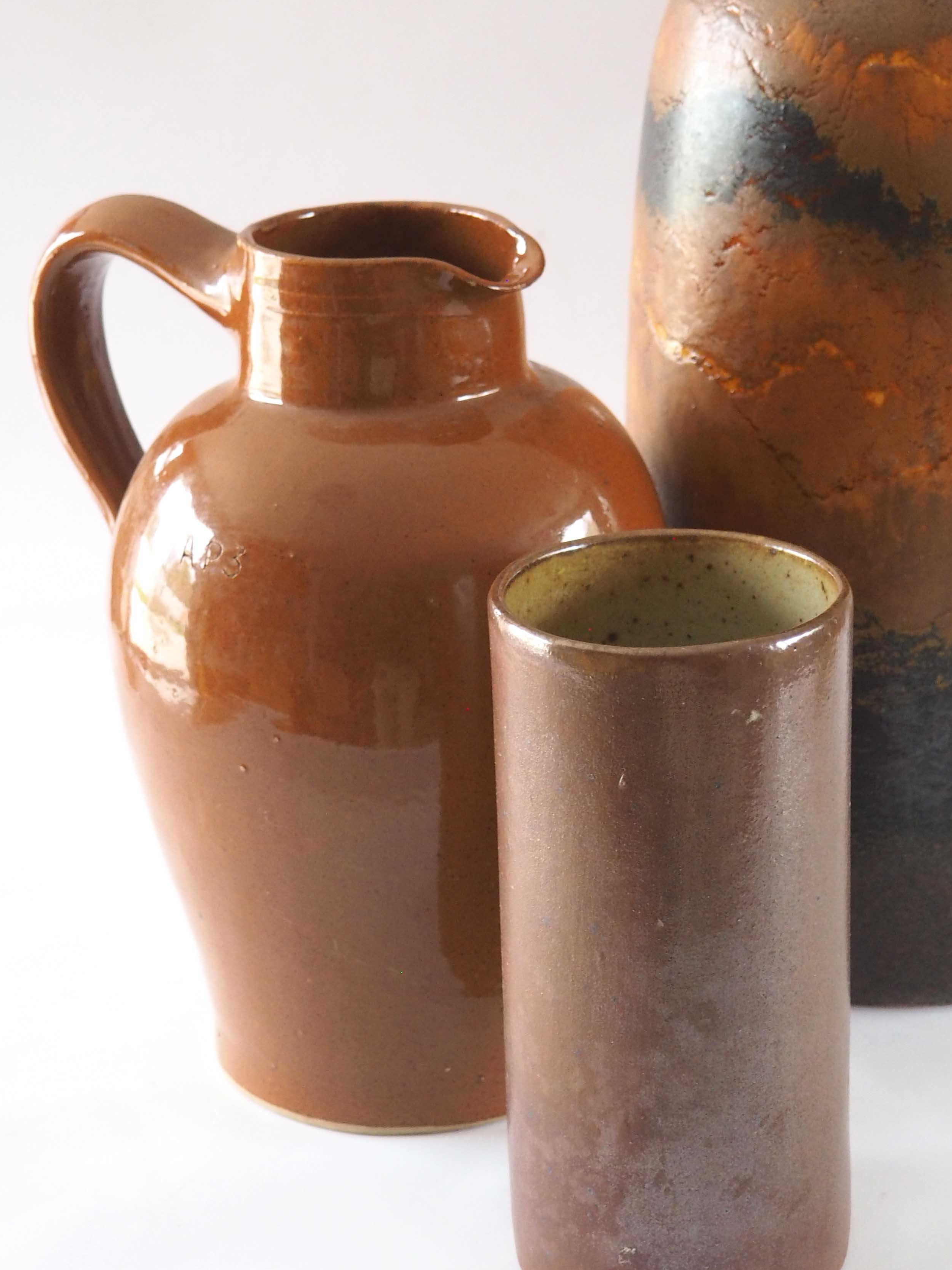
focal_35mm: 86
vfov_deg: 22.7
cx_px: 638
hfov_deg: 17.1
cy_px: 513
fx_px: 3153
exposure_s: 1/60
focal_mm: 31
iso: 1600
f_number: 4.9
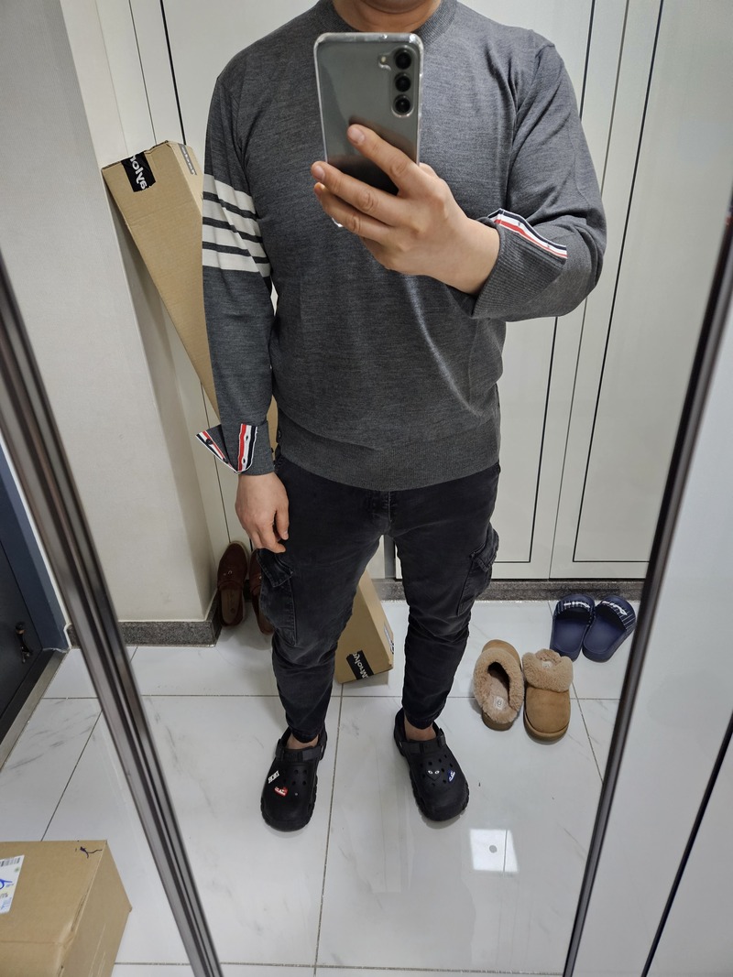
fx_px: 650
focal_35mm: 23
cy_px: 488
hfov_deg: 58.9
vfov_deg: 73.9
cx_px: 366
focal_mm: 5.4
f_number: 1.8
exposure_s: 1/60
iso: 640
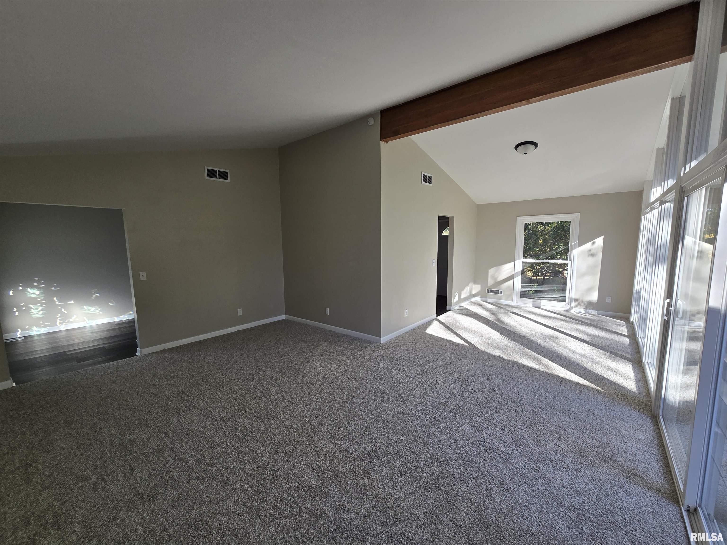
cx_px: 364
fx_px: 273
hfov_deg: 106.2
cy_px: 272
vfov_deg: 89.9
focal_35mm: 13
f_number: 2.2
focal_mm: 2.2
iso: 50
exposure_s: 1/151
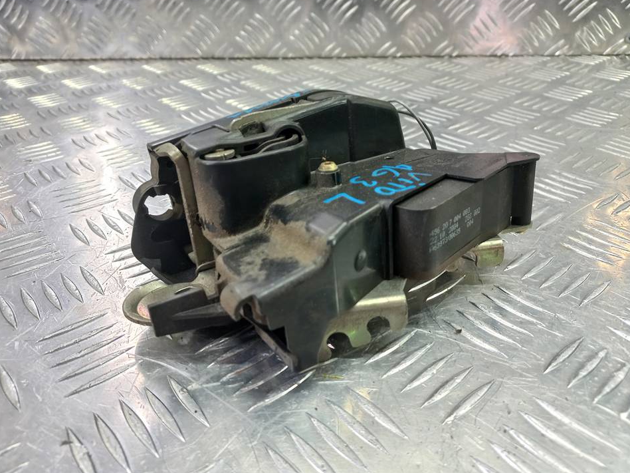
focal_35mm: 27
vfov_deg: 51.4
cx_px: 316
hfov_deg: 65.3
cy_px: 235
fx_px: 491
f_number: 1.8
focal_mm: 4.6
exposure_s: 1/50
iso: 125
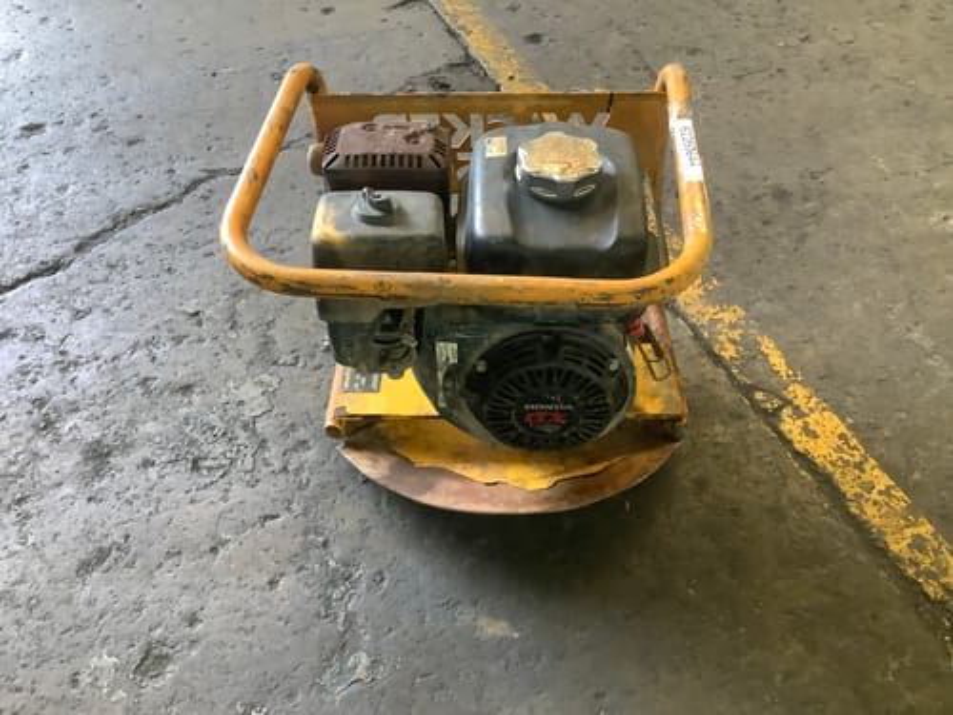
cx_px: 476
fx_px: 853
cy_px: 358
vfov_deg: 45.4
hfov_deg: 58.4
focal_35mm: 31
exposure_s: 1/50
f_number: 2.4
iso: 250
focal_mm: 3.3
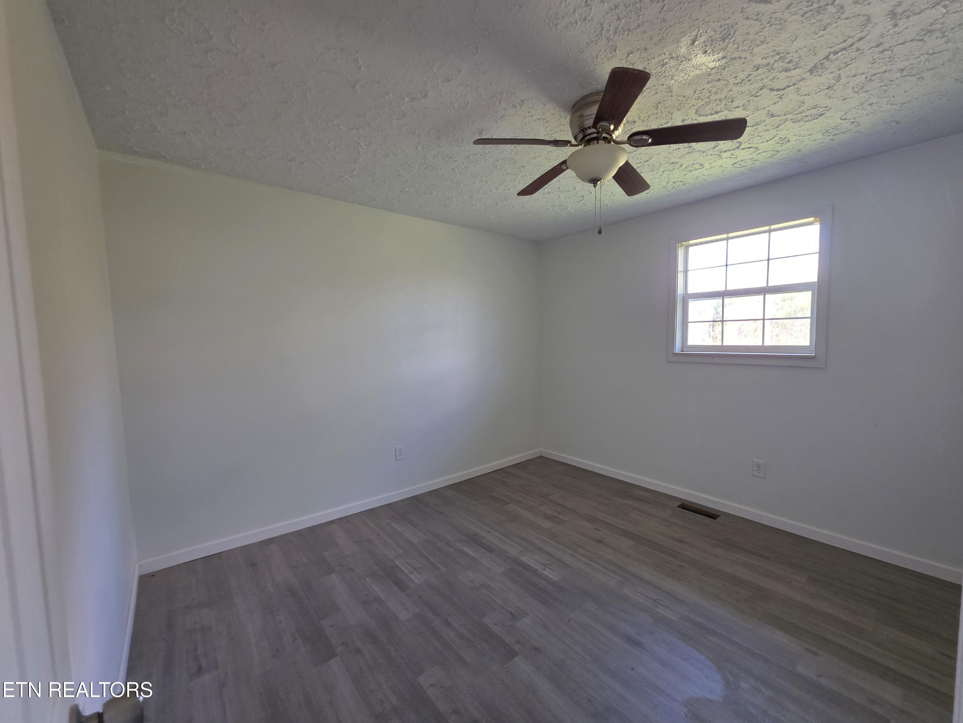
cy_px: 362
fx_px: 362
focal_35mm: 13
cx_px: 482
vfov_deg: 89.9
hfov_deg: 106.2
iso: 160
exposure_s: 1/60
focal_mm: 2.2
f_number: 1.9
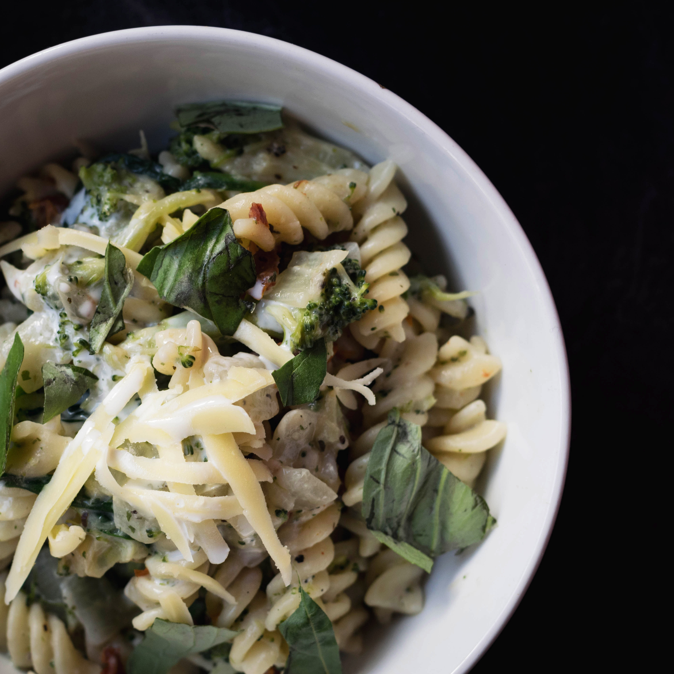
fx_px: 2115
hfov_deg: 18.0
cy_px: 338
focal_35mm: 96
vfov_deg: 18.1
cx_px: 210
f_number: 4
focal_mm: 50
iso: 400
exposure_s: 1/125
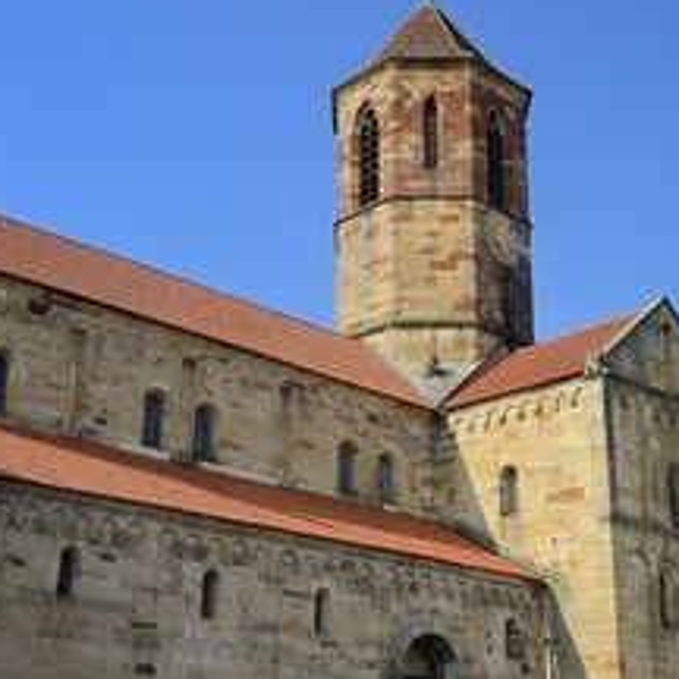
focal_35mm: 53
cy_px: 374
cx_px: 289
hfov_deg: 32.1
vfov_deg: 32.2
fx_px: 1176
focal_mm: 32
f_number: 11
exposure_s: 1/250
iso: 200
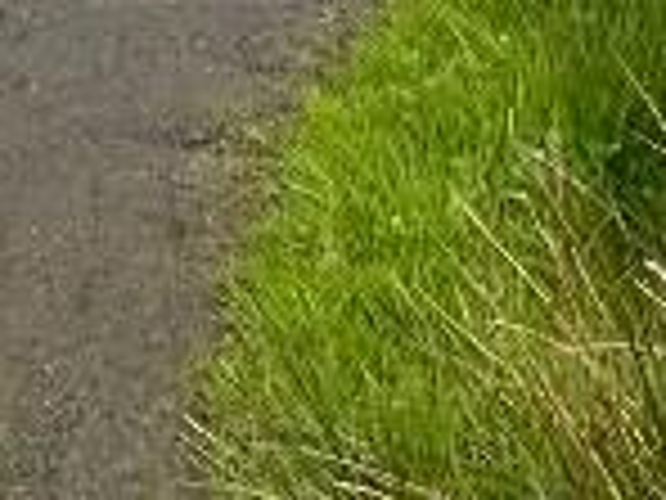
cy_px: -937
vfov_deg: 10.9
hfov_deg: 18.3
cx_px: -292
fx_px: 1866
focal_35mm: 97
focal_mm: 2.22
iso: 50
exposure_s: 1/2451
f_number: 2.2
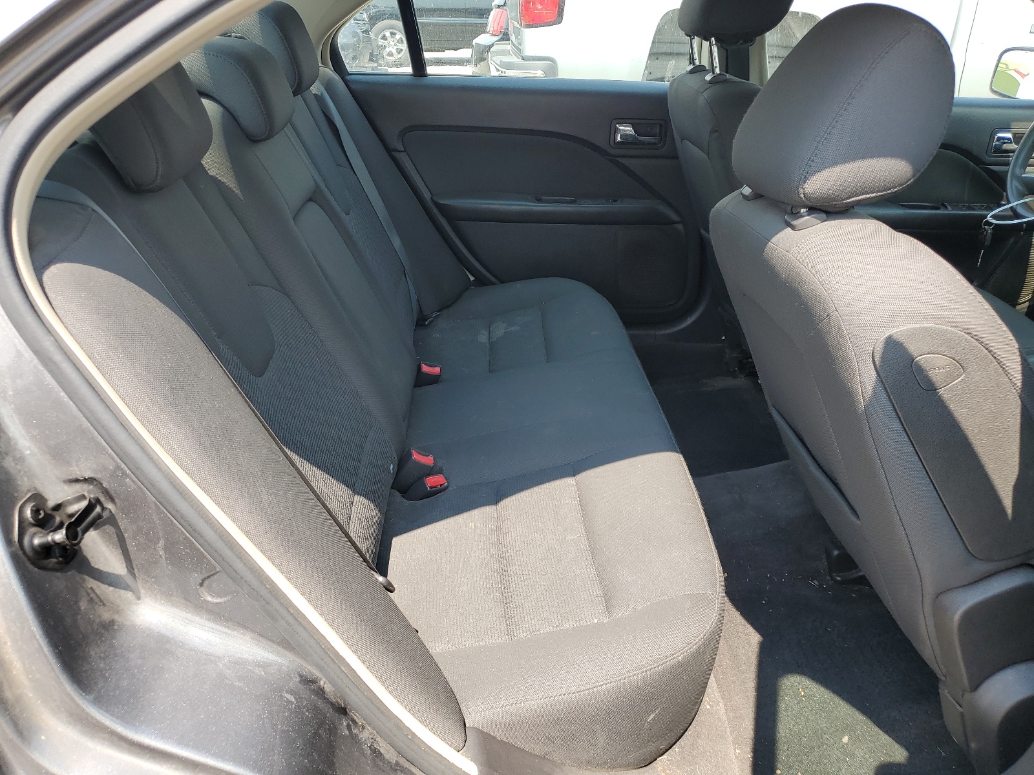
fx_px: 777
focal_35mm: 26
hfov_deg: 67.3
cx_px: 517
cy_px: 388
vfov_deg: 53.1
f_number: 1.5
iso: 50
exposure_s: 1/500
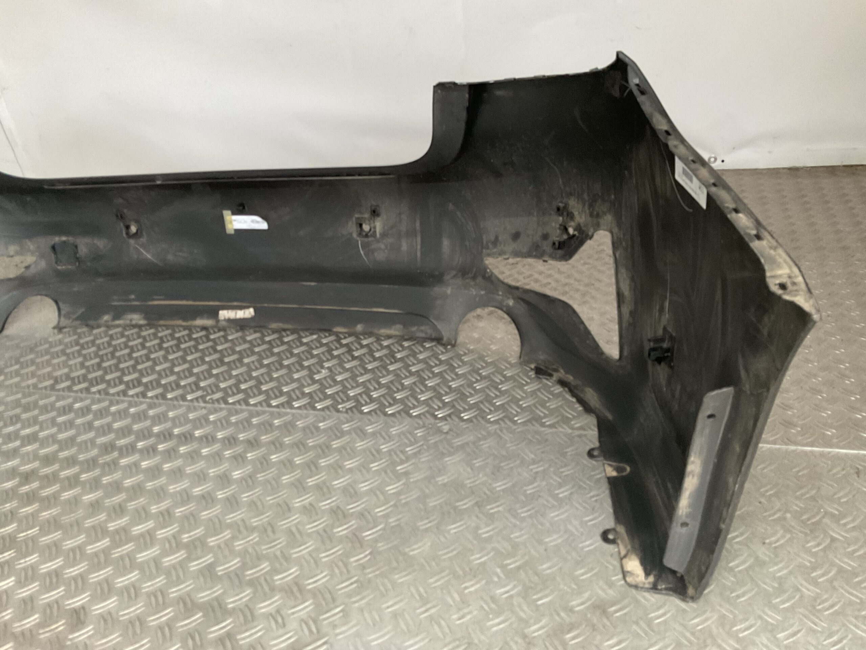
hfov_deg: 61.7
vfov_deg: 48.2
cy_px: 325
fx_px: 726
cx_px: 433
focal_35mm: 29
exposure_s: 1/60
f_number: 1.8
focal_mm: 3
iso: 250
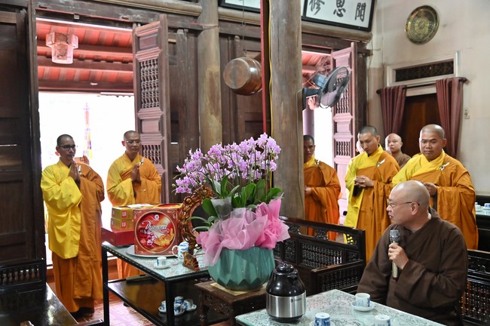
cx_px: 245
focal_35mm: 34
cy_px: 163
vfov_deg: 38.8
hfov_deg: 55.8
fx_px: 462
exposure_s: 1/60
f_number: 4
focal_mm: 34
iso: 4000
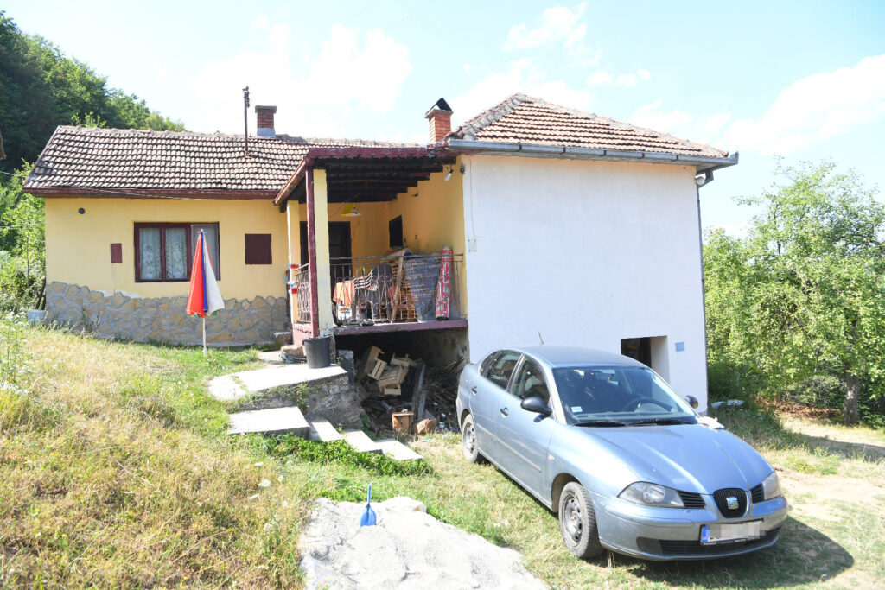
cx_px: 442
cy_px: 295
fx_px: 590
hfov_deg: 73.7
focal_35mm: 24
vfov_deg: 53.1
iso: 800
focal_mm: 24
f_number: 7.1
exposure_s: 1/640
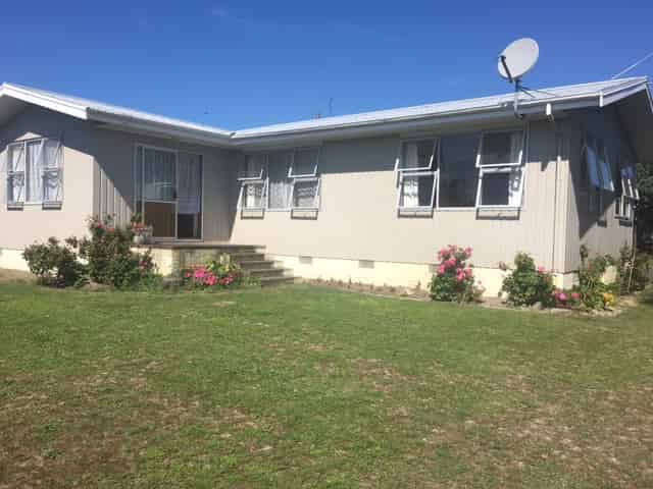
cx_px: 326
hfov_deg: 61.7
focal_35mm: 29
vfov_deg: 48.2
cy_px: 244
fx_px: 547
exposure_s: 1/2331
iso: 25
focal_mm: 4.15
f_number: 2.2
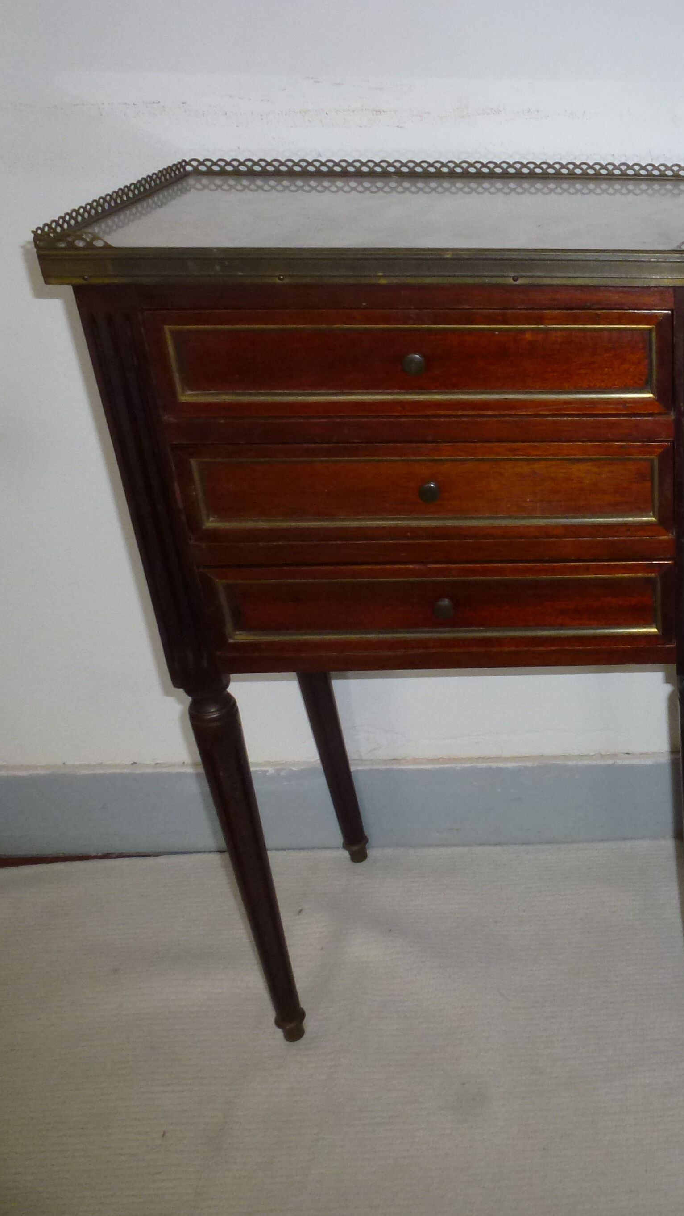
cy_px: 610
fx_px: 1128
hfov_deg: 29.9
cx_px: 775
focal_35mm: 35
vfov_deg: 56.6
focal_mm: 4.3
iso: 250
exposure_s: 1/60
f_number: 6.3
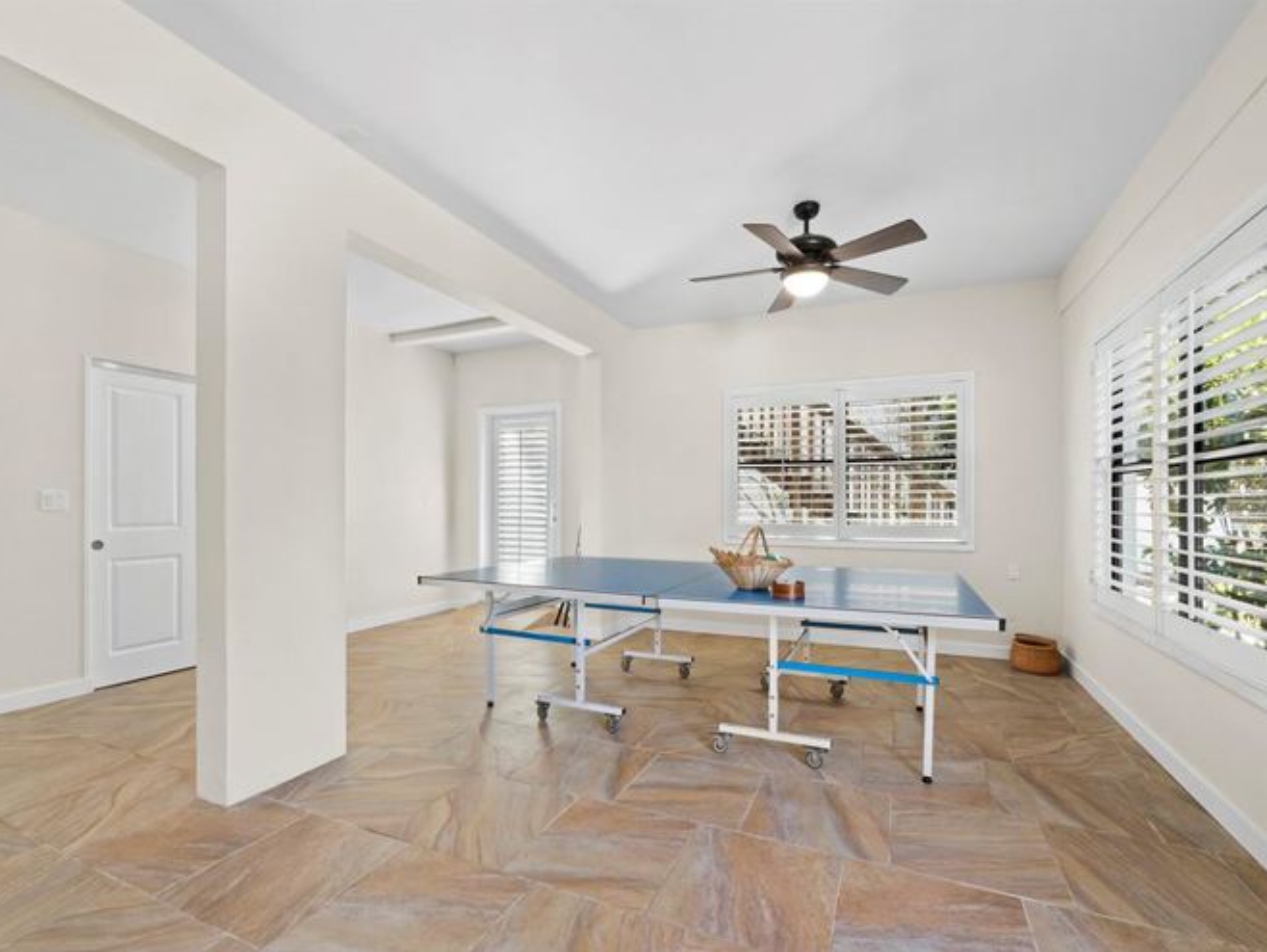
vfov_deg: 81.7
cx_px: 652
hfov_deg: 98.1
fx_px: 549
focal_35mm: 15
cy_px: 508
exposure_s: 1/2
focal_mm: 7
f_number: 13
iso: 320
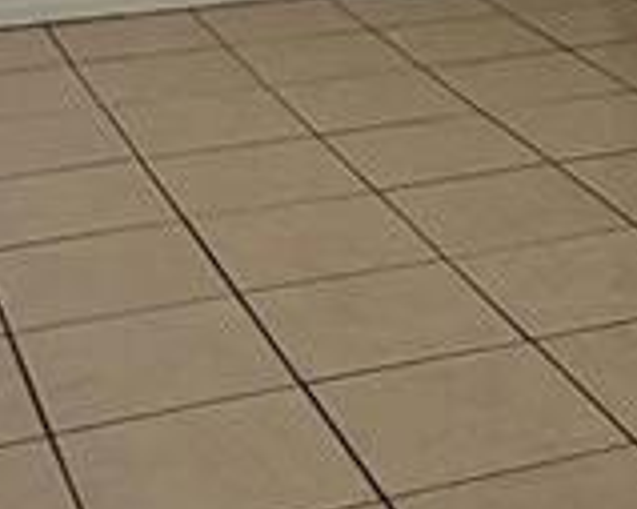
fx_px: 1809
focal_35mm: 96
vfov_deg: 14.9
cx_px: 581
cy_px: -244
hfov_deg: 19.6
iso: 160
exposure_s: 1/60
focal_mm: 2.2
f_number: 2.2
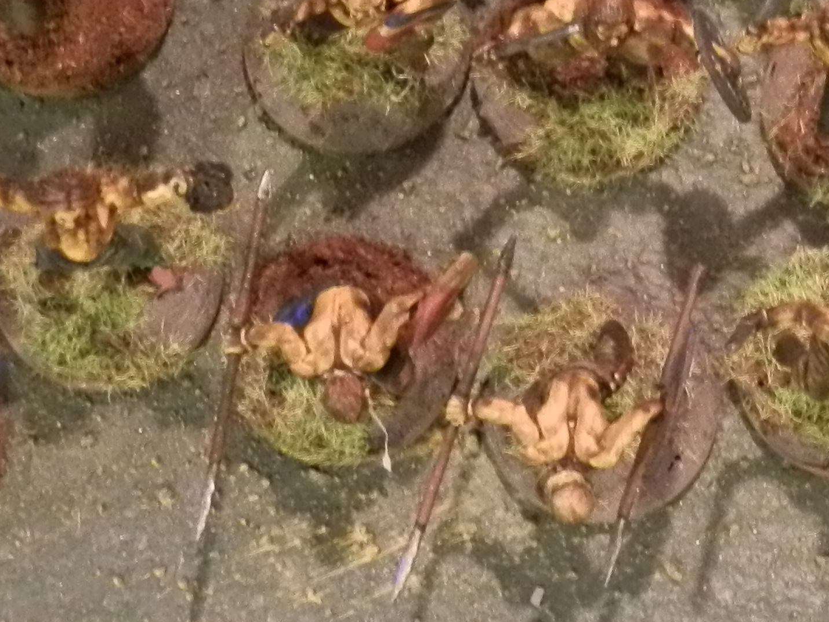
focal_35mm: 183
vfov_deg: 8.1
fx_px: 4383
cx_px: 900
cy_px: 57
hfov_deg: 10.7
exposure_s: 1/8
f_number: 3.7
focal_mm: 10.99
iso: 400
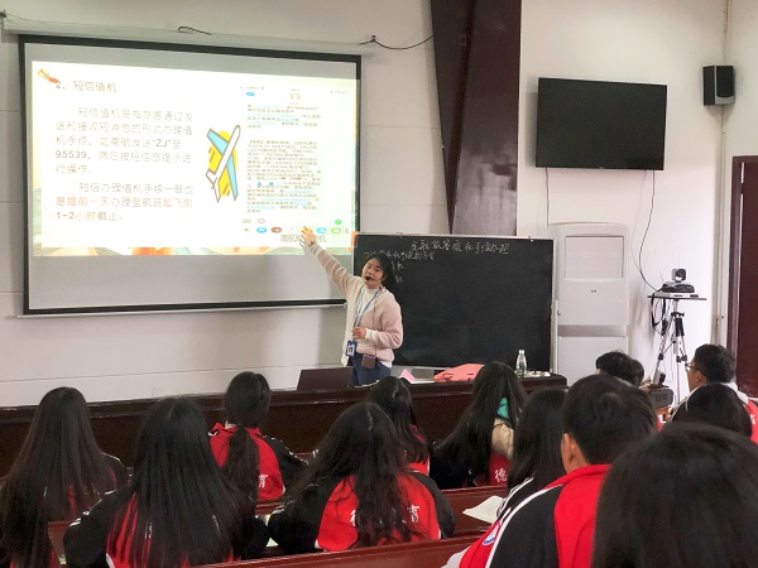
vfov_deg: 28.0
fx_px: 1139
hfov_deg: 36.8
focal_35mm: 52
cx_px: 379
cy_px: 284
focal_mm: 6
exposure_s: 1/33
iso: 100
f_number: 2.4
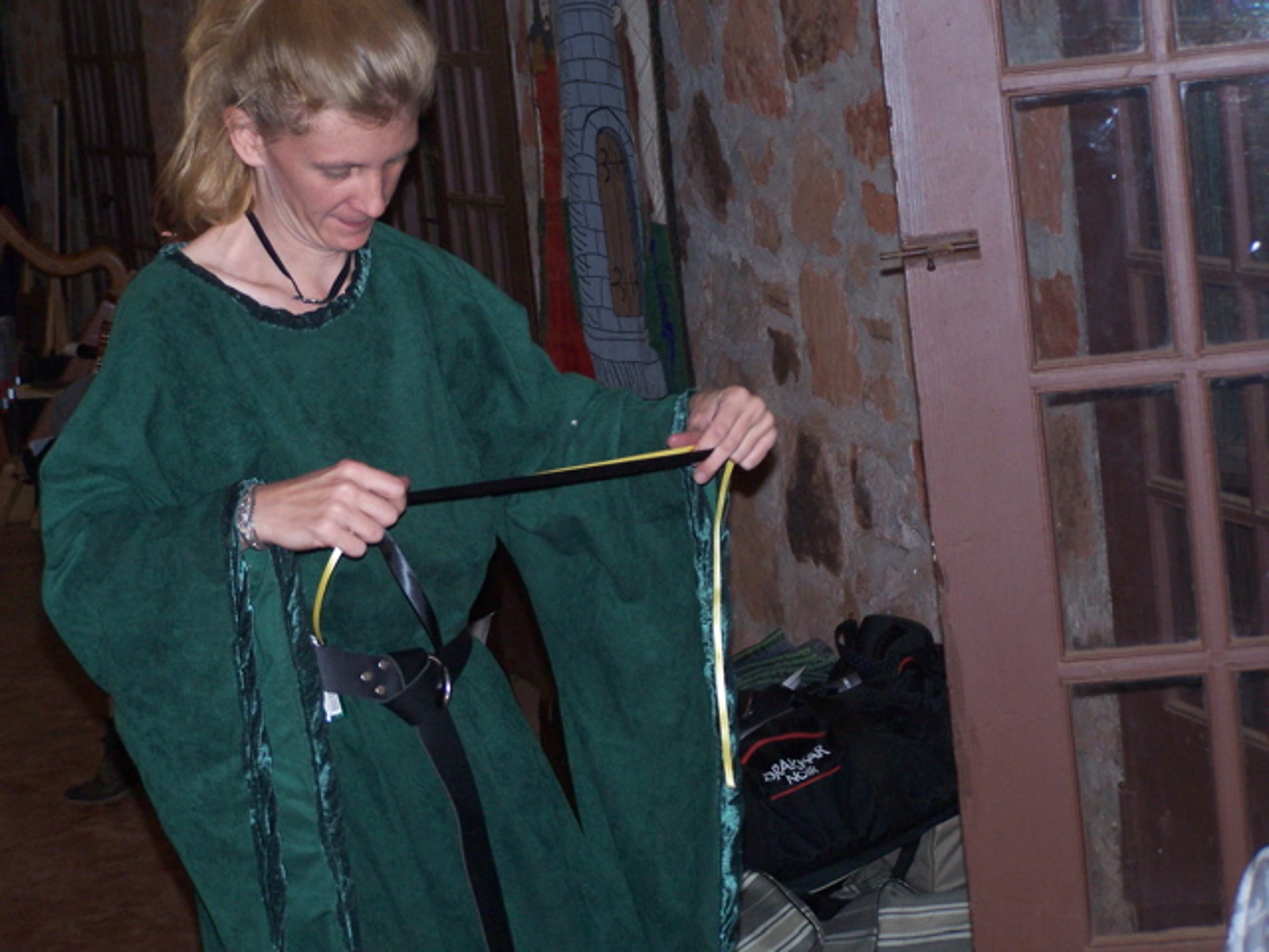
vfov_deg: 12.7
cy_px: 476
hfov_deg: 16.8
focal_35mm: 117
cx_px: 634
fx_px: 4289
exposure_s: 1/90
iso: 140
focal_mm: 19.4
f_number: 3.2
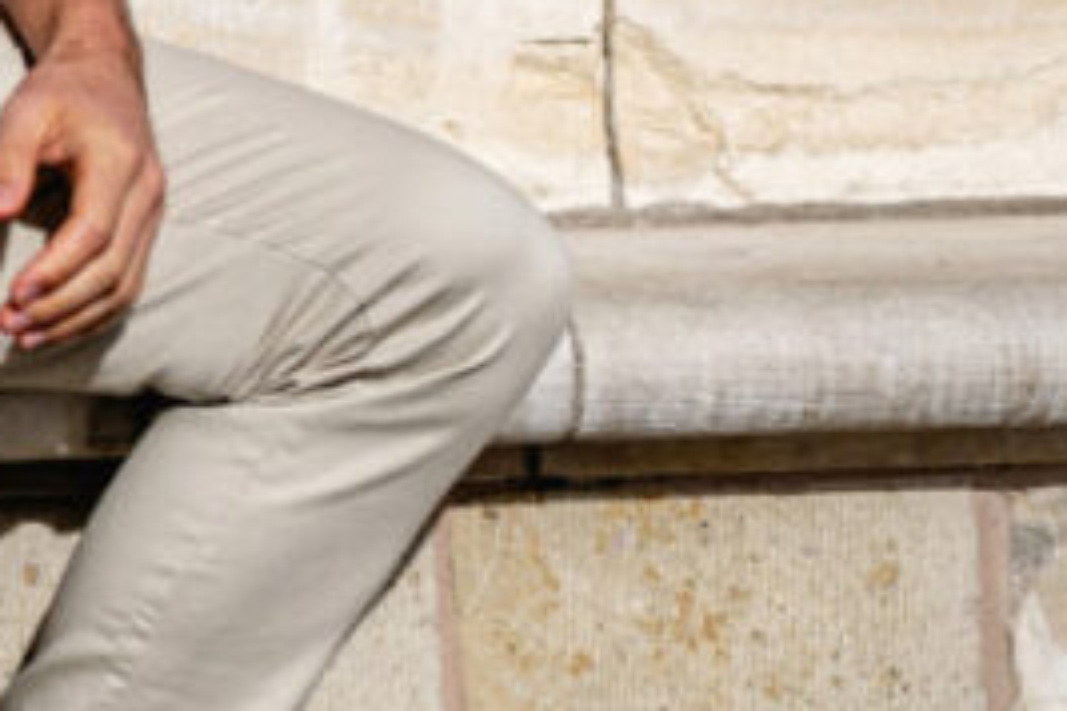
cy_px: -357
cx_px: -779
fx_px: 4505
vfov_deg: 8.8
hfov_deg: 12.5
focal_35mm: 152
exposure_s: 1/1000
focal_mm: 35
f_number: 3.2
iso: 100
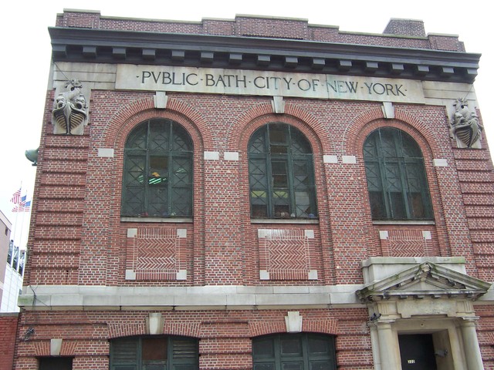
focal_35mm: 36
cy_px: 185
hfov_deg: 51.4
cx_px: 247
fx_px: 514
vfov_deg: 39.7
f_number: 3.4
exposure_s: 1/250
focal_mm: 5.6
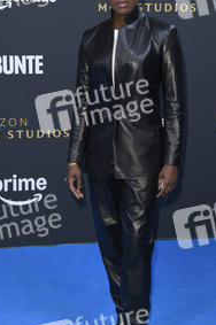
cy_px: 164
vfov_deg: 31.0
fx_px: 586
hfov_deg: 20.8
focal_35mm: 65
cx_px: 128
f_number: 4
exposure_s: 1/500
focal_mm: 46
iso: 400
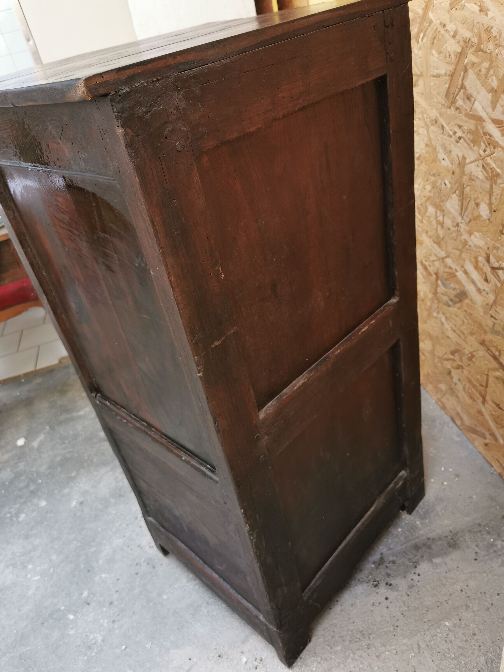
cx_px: 252
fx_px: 524
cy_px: 336
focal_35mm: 27
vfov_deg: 65.3
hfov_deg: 51.4
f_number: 1.6
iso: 200
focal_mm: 5.56
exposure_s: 1/50
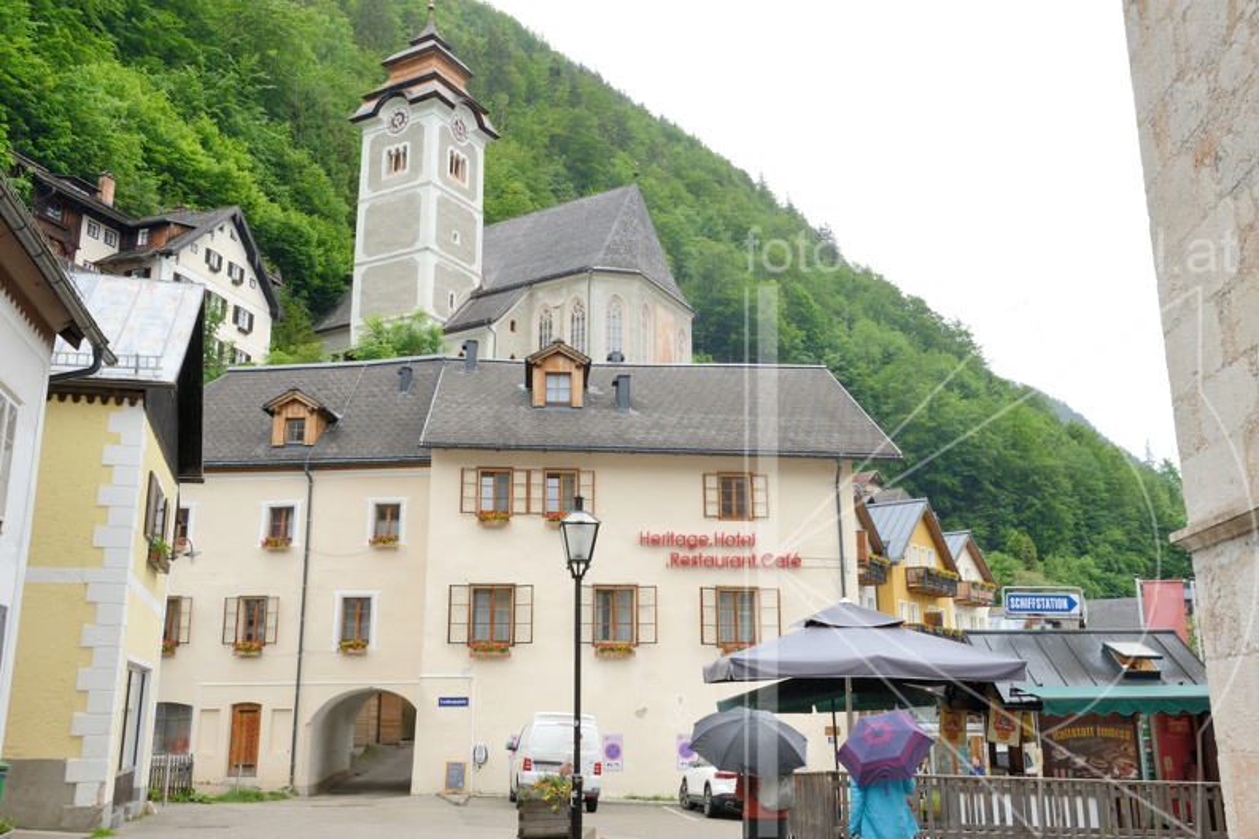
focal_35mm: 34
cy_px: 420
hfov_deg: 55.8
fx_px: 1189
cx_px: 630
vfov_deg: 38.9
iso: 1000
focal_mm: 34
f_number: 14
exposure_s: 1/100
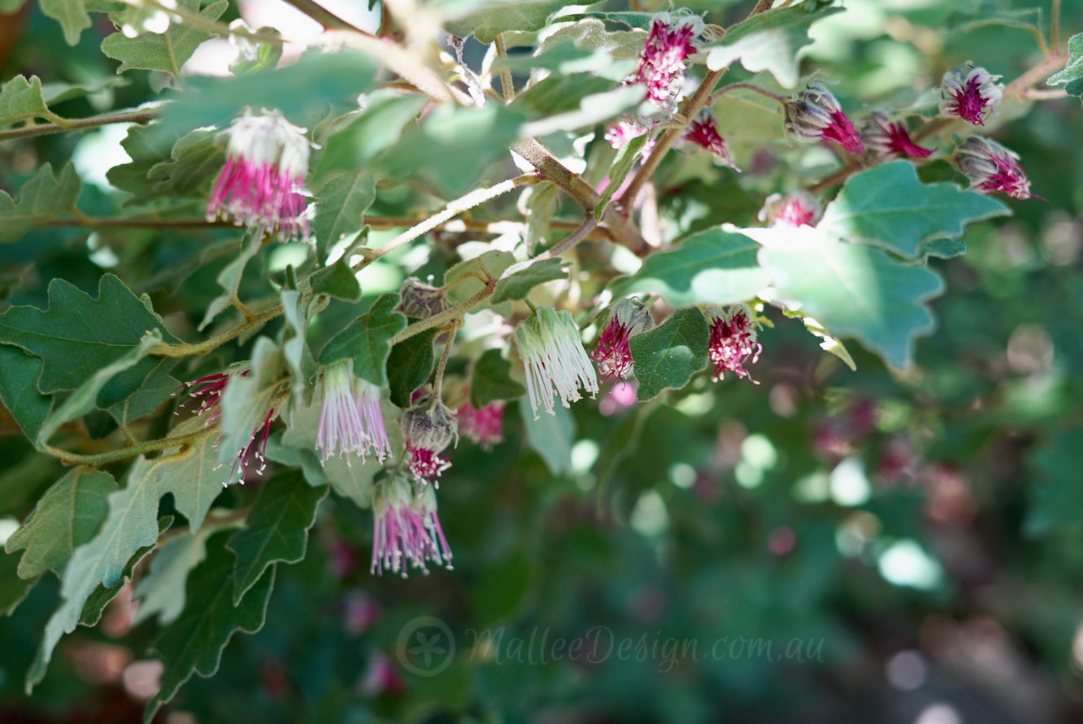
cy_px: 362
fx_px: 1505
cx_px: 542
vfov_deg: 27.0
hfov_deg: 39.6
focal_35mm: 50
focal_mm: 50
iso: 100
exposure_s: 1/50
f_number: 3.5
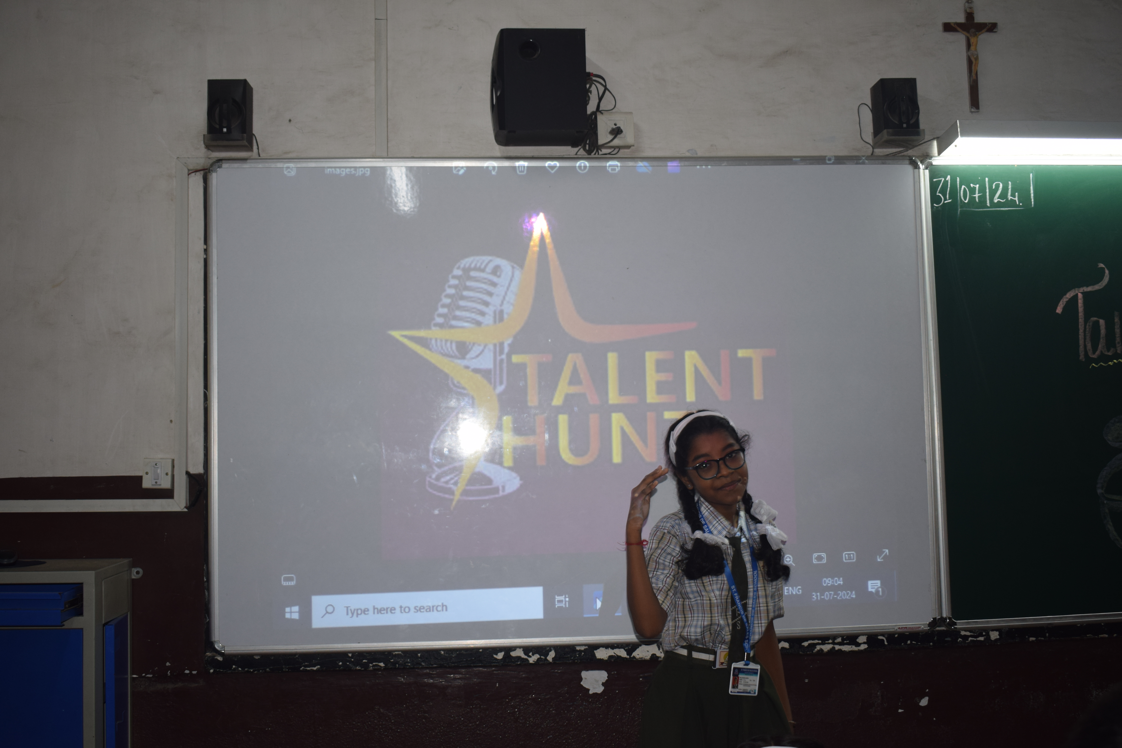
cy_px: 374
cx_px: 561
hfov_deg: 51.3
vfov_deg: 35.5
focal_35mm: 38
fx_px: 1169
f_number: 4
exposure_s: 1/60
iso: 400
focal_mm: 25
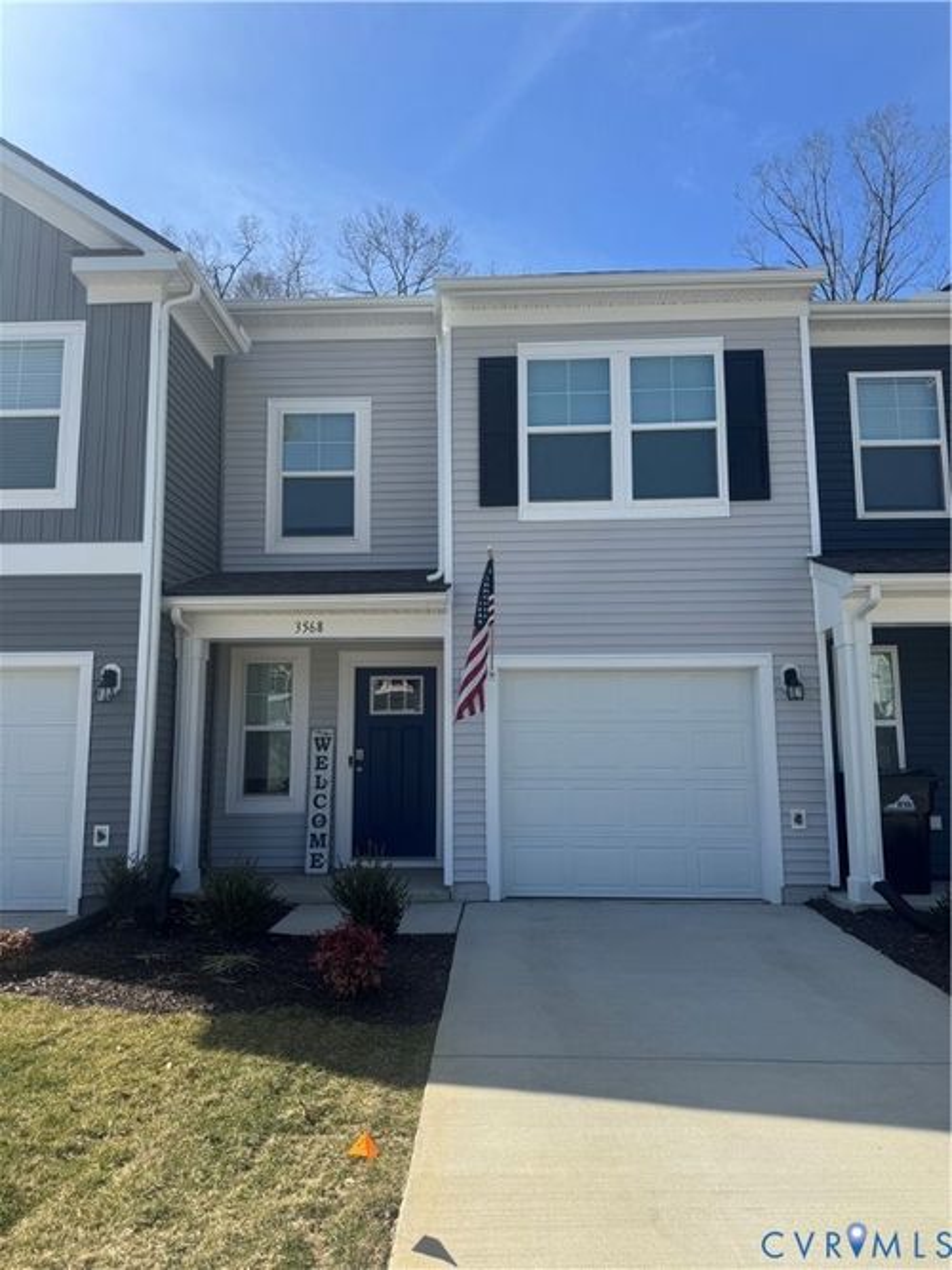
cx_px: 476
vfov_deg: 71.6
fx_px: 880
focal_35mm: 24
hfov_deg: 56.8
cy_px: 635
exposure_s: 1/4049
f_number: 1.78
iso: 80
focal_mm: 6.76
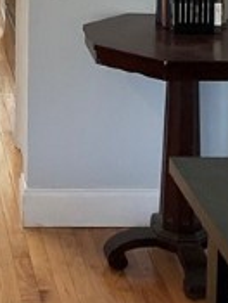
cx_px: -78
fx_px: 1111
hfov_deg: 11.4
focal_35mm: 127
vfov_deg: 14.6
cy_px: -121
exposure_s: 1/60
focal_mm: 3
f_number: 1.8
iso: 80
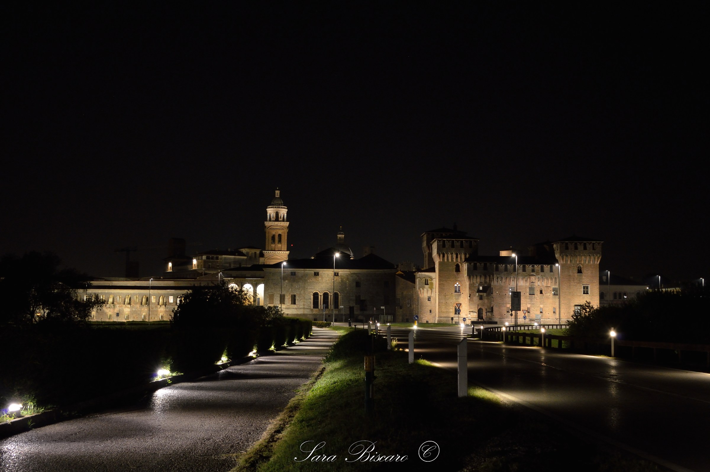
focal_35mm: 39
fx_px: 768
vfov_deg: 34.1
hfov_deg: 49.6
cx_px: 355
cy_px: 236
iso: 800
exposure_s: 2
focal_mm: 26
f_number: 9
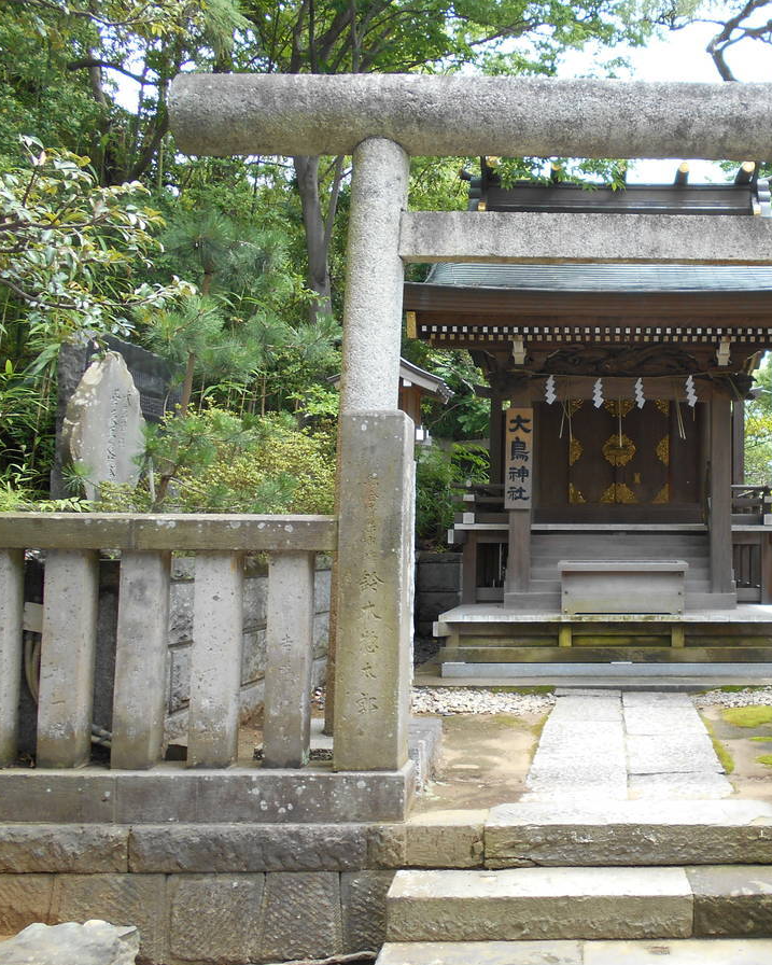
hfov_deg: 41.5
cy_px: 484
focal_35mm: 34
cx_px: 618
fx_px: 971
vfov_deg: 52.8
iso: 80
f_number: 3.2
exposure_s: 1/125
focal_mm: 4.6
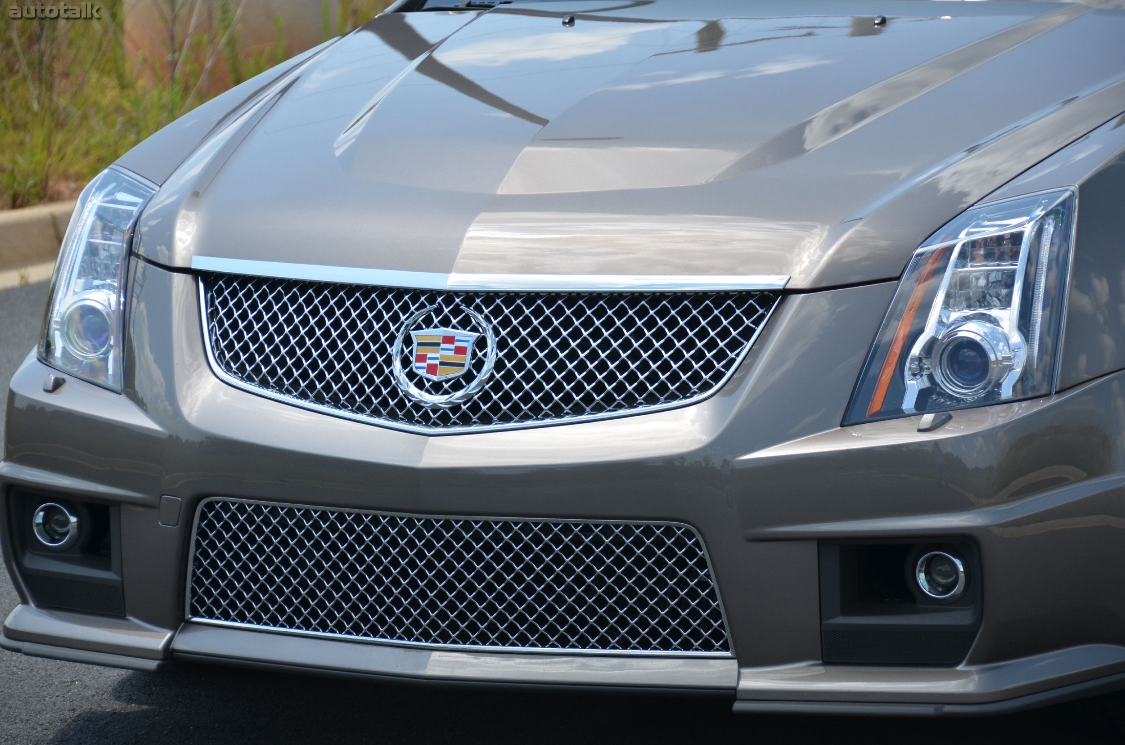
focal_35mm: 158
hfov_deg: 13.1
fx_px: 4912
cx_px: 562
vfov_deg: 8.7
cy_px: 372
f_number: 5.3
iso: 400
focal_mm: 105
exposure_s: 1/1250
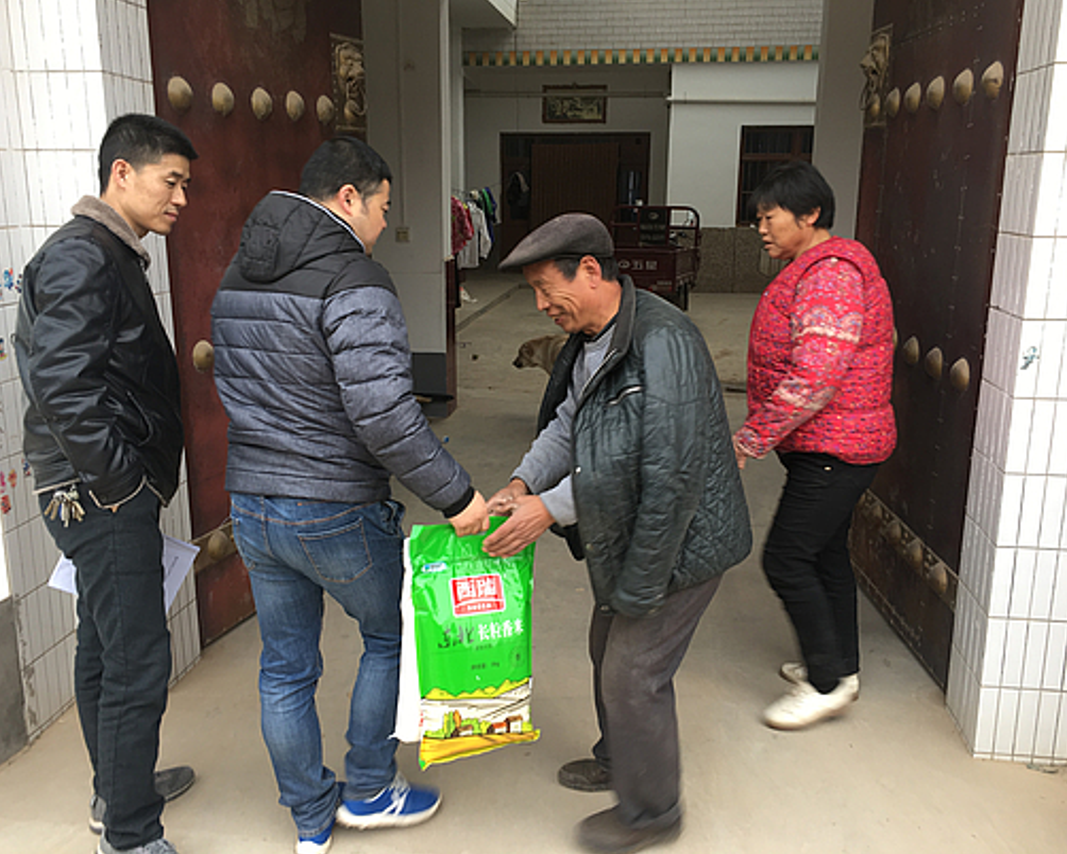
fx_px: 979
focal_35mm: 31
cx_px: 540
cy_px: 421
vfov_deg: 47.1
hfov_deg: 57.2
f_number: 2.2
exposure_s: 1/50
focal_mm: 4.15
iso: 25
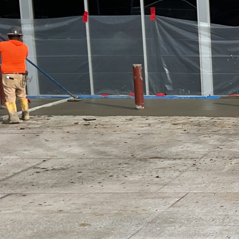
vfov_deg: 20.2
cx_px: 378
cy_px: 141
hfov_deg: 17.7
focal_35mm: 86
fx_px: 672
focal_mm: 3
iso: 16
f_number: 1.8
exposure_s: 1/2427
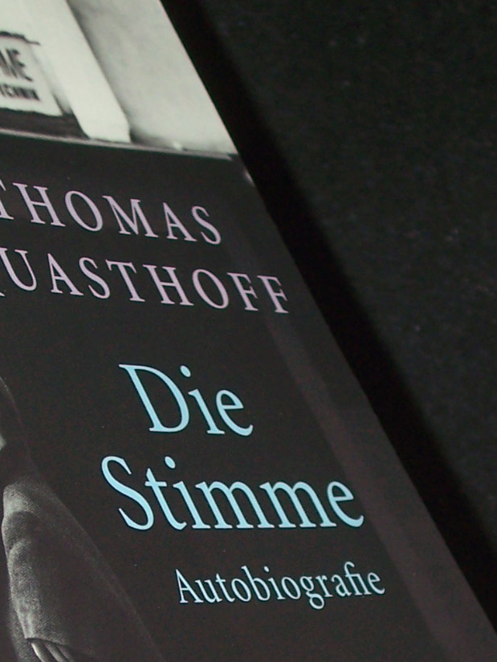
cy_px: 671
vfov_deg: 13.2
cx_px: 200
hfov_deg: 10.0
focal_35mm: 148
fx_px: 2832
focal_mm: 8.7
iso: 80
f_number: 3.2
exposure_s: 1/80
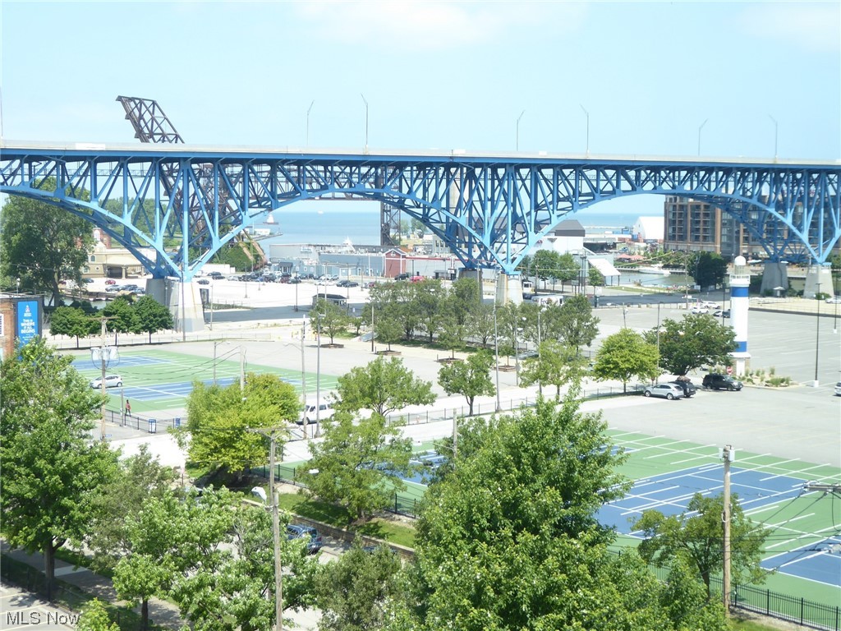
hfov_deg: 36.2
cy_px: 316
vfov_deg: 27.5
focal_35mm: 53
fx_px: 1288
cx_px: 420
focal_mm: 9
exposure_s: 1/200
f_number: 4.1
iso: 80
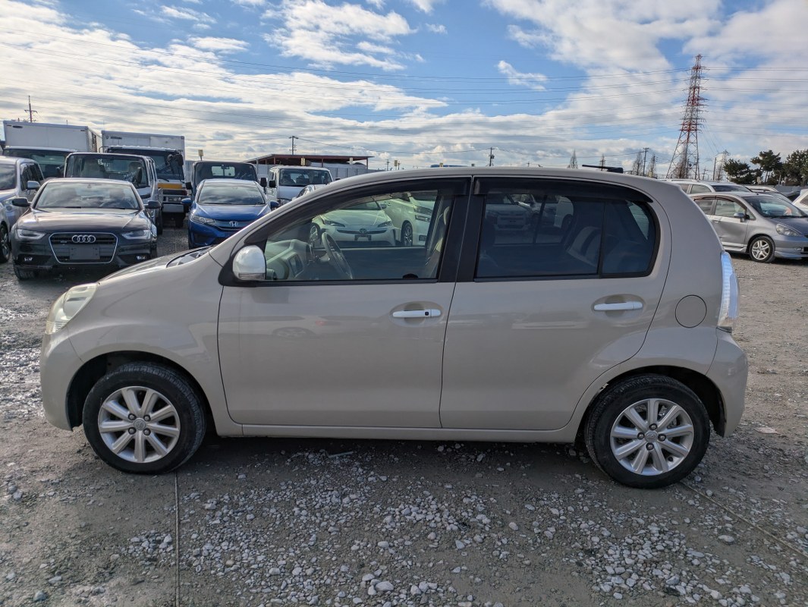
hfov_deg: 69.4
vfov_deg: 54.9
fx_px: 584
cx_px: 404
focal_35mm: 25
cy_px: 304
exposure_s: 1/5917
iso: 51
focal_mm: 5.43
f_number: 1.89
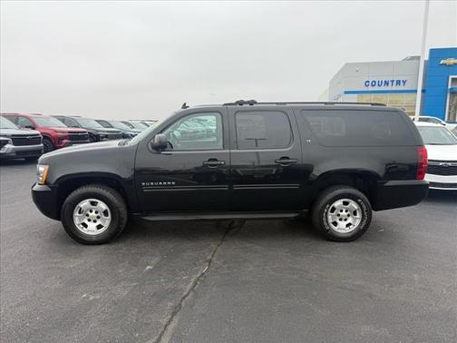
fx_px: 317
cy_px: 172
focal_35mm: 24
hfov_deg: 71.6
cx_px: 228
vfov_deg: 56.8
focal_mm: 6.76
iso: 64
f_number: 1.78
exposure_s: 1/174
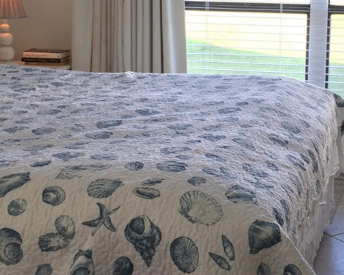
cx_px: 274
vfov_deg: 21.5
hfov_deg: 26.3
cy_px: 96
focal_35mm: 71
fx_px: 723
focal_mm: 4.15
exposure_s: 1/40
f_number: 2.2
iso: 32
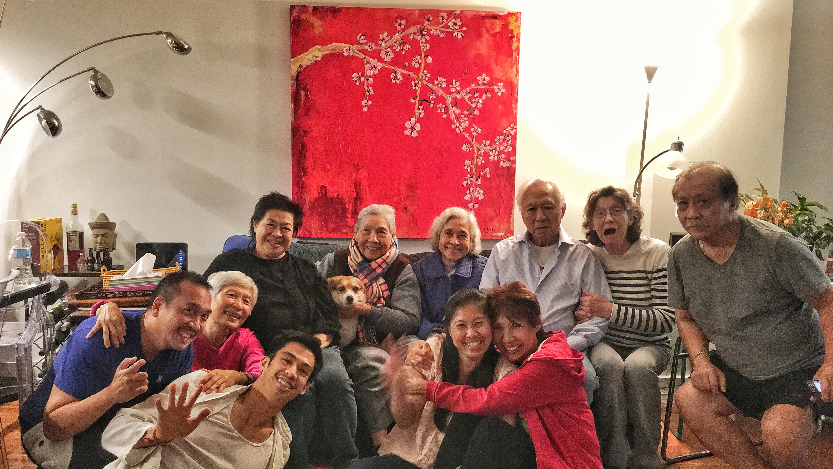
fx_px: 707
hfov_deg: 61.0
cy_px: 242
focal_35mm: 32
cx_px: 412
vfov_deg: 36.7
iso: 200
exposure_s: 1/17
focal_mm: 4.15
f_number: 2.2
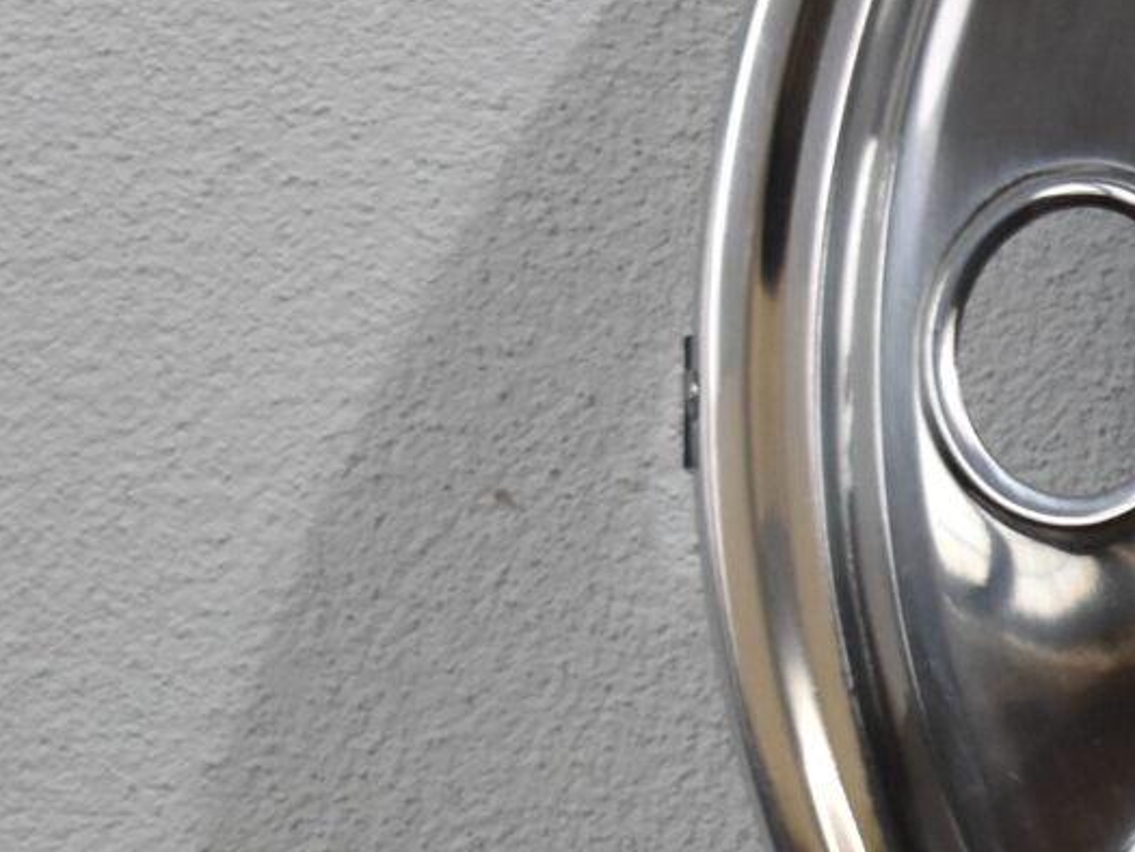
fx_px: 8756
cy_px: 414
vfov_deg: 5.6
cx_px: 2177
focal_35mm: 267
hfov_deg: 7.2
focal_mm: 38
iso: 800
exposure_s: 1/250
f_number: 4.8
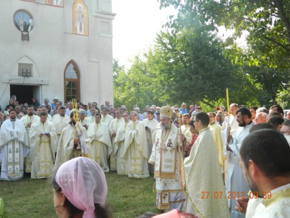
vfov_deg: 30.9
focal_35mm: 47
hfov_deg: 40.4
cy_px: 109
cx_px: 145
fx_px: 394
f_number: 3.6
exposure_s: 1/400
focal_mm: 8.4
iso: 160
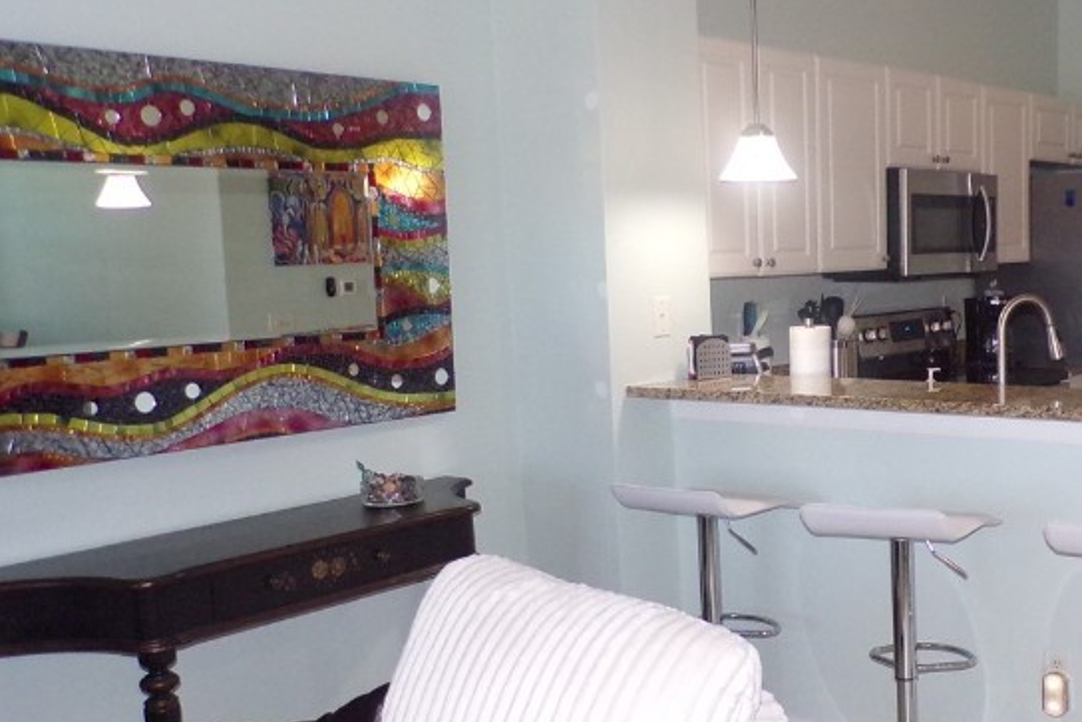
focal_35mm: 47
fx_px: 1413
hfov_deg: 40.0
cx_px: 885
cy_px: 412
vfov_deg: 28.6
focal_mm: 4.3
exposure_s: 1/60
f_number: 3
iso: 320
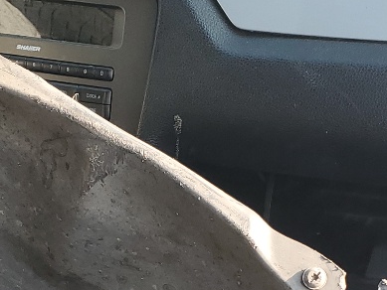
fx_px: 1197
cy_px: 308
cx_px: 127
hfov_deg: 18.3
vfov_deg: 13.6
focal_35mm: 107
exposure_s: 1/189
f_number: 1.5
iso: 50
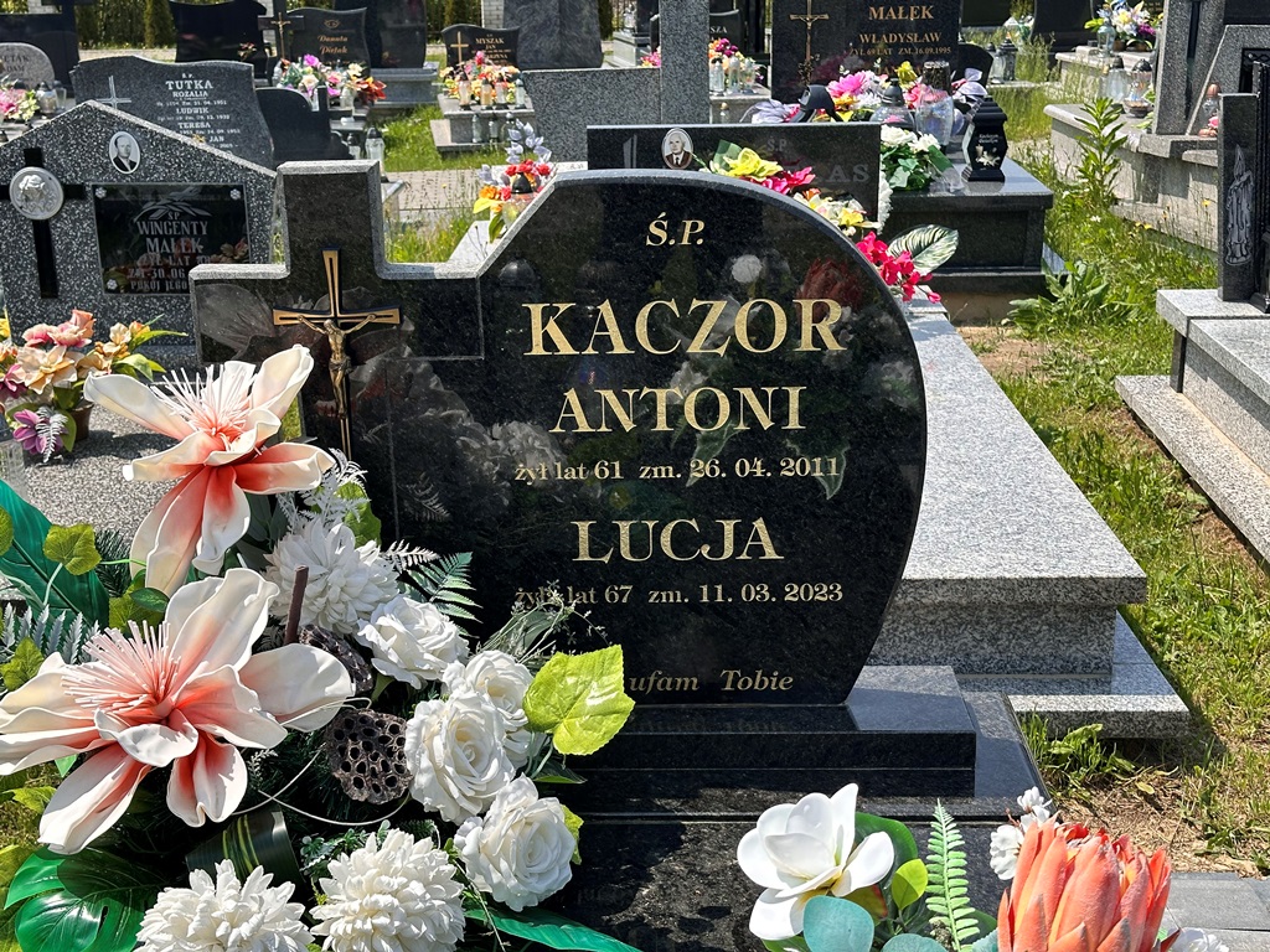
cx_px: 635
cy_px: 476
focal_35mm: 48
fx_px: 1761
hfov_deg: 39.7
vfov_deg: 30.3
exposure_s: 1/2890
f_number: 1.78
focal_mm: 6.86
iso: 64
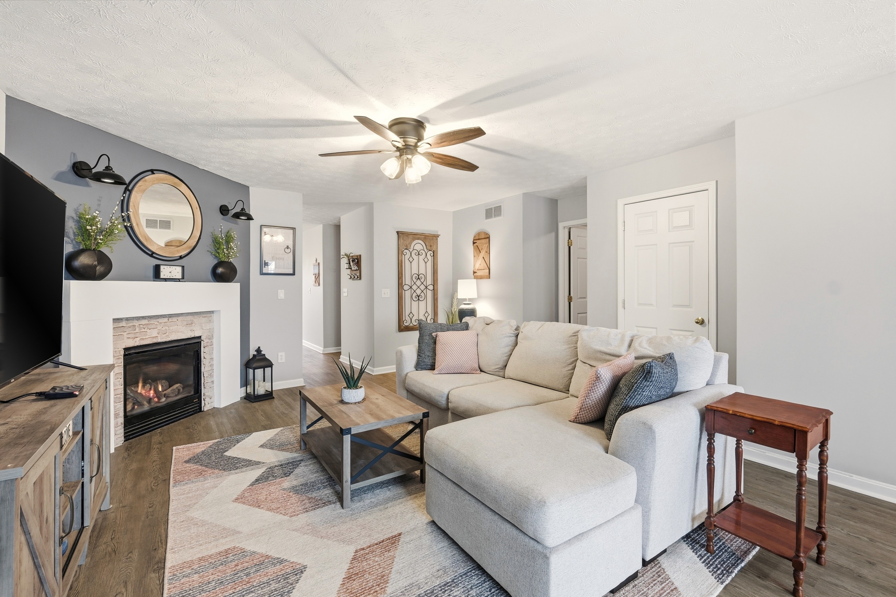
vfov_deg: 77.3
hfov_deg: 100.4
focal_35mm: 15
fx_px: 373
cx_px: 448
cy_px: 298
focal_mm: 10
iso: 400
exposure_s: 1/40
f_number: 9
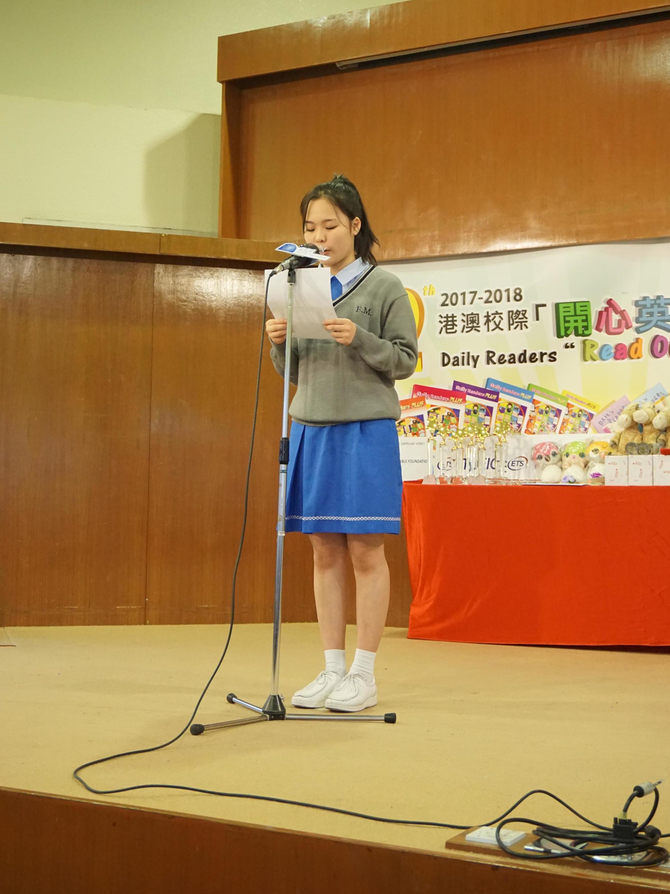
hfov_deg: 28.8
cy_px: 403
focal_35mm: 51
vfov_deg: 37.8
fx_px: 1305
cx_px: 334
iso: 2000
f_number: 5
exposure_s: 1/60
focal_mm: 31
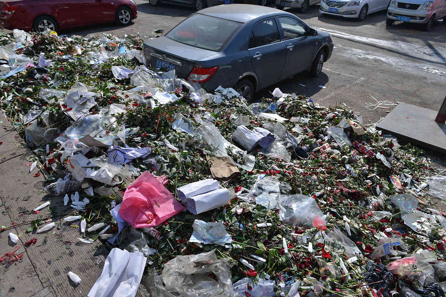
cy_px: 148
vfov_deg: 53.1
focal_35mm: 24
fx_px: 297
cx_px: 223
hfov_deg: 73.7
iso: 200
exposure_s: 1/2000
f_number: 4
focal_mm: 24
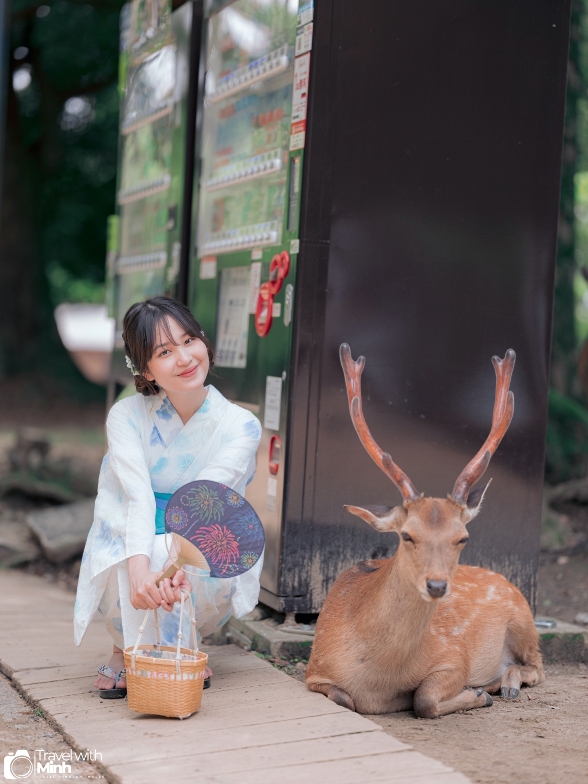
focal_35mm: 87
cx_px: 294
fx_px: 1970
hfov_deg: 17.0
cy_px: 392
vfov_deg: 22.5
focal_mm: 110
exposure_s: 1/400
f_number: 2
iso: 200
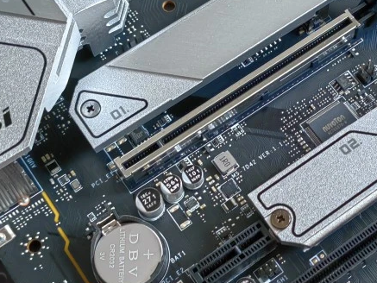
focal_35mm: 75
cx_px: 282
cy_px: 110
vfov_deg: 19.6
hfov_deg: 25.7
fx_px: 817
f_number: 1.8
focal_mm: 5.54
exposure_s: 1/33.3
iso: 160
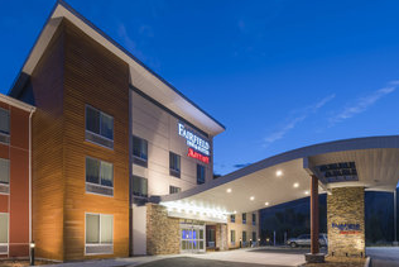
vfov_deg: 70.2
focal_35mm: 17
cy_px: 118
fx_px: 188
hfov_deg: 93.1
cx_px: 184
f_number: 16
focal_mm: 14
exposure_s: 6
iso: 100
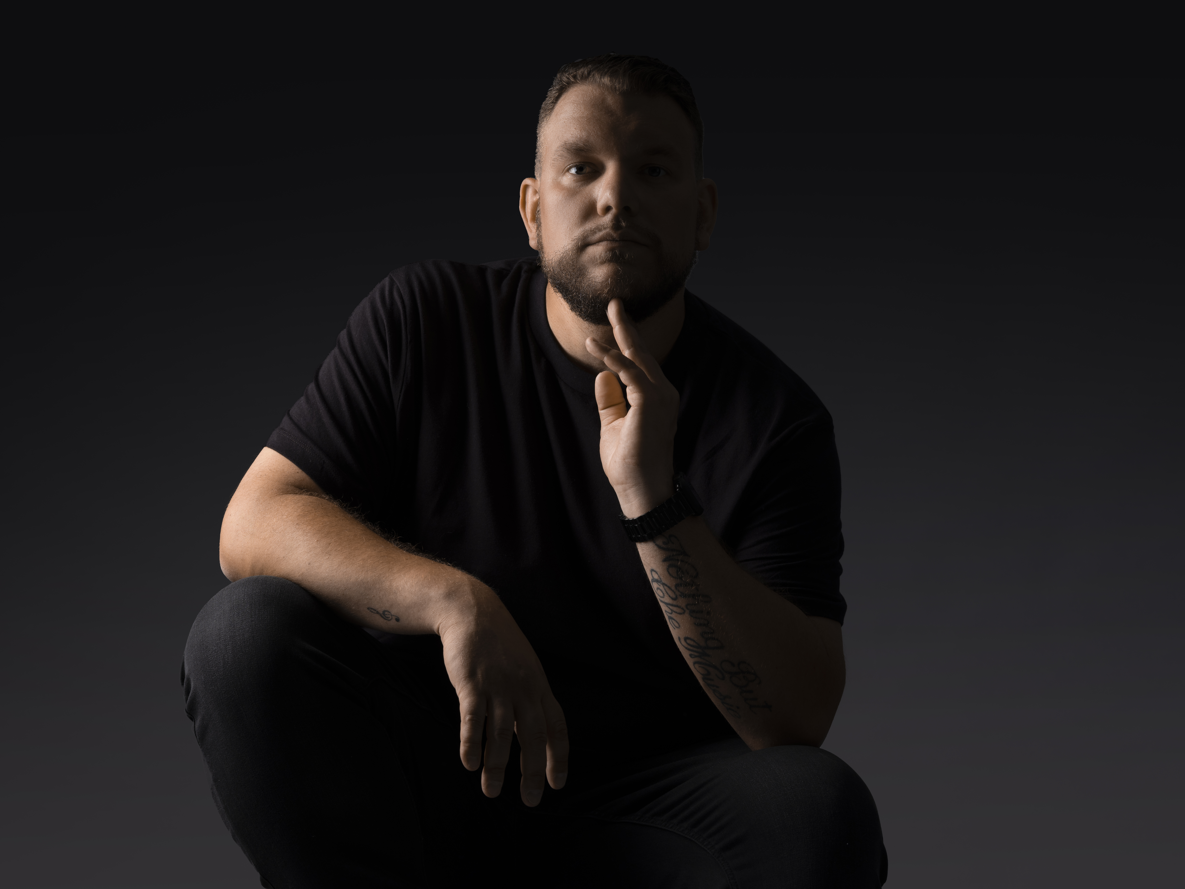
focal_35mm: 87
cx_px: 592
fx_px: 2978
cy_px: 444
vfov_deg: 17.0
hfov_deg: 22.5
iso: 100
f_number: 10
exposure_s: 1/125
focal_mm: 110
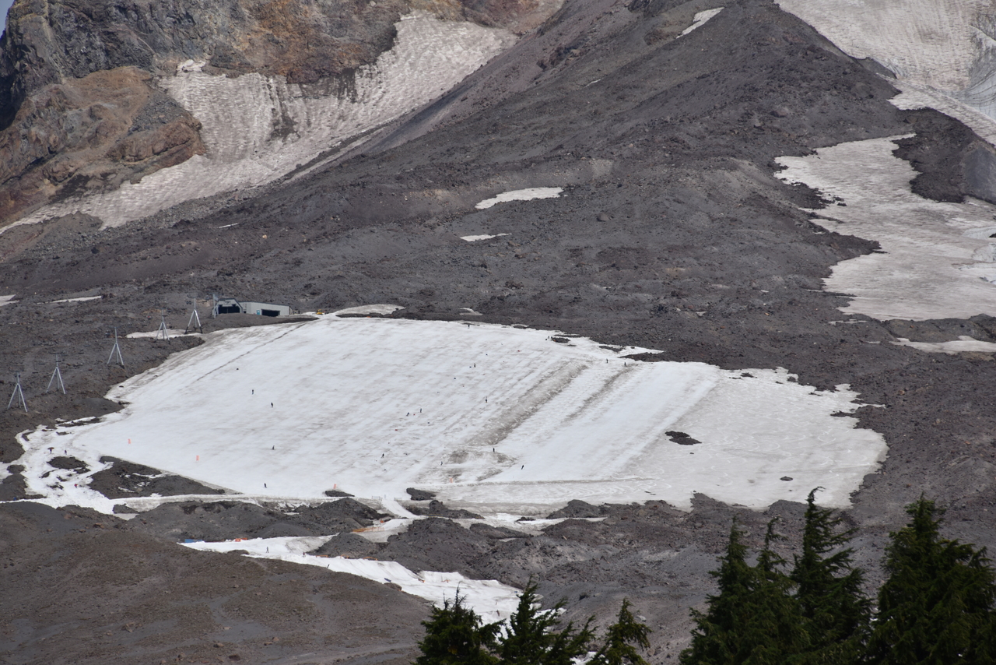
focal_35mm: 300
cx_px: 498
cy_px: 332
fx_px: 8301
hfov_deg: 6.9
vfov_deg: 4.6
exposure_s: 1/640
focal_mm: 300
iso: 100
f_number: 10
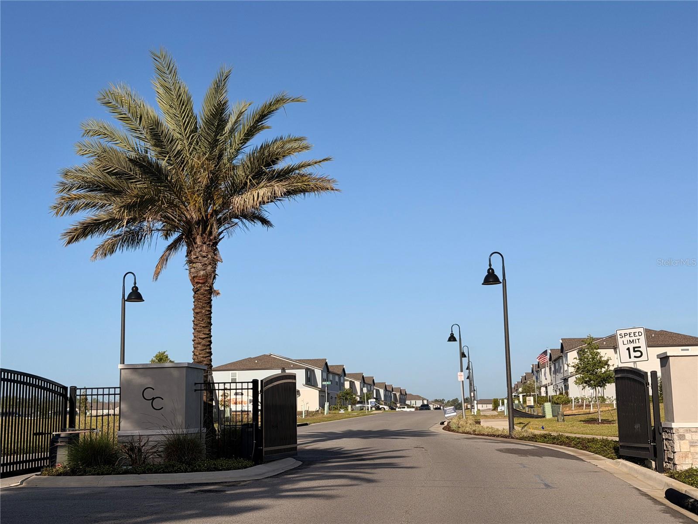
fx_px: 968
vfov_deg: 30.3
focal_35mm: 48
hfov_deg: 39.7
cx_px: 349
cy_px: 262
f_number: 1.78
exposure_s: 1/7143
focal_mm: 6.76
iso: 64
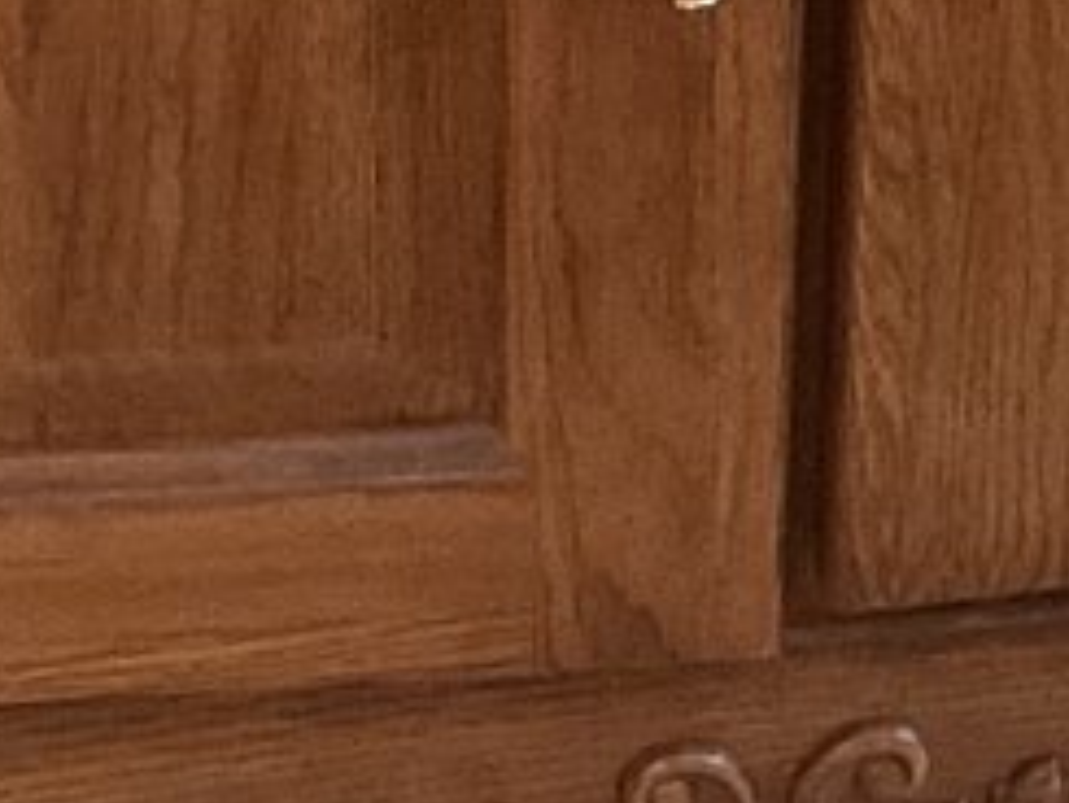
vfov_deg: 8.0
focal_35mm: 179
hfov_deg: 11.0
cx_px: 897
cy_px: -692
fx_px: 5531
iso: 500
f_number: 1.8
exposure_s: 1/30
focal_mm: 3
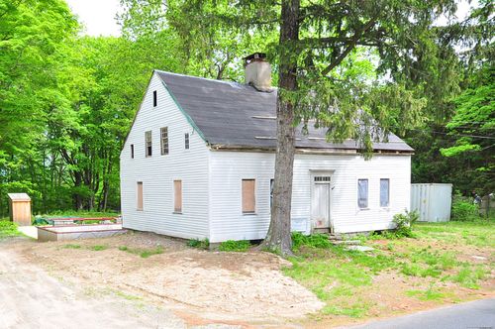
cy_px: 164
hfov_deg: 81.3
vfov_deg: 59.4
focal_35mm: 21
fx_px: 288
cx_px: 248
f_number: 9
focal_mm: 14
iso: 500
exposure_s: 1/320
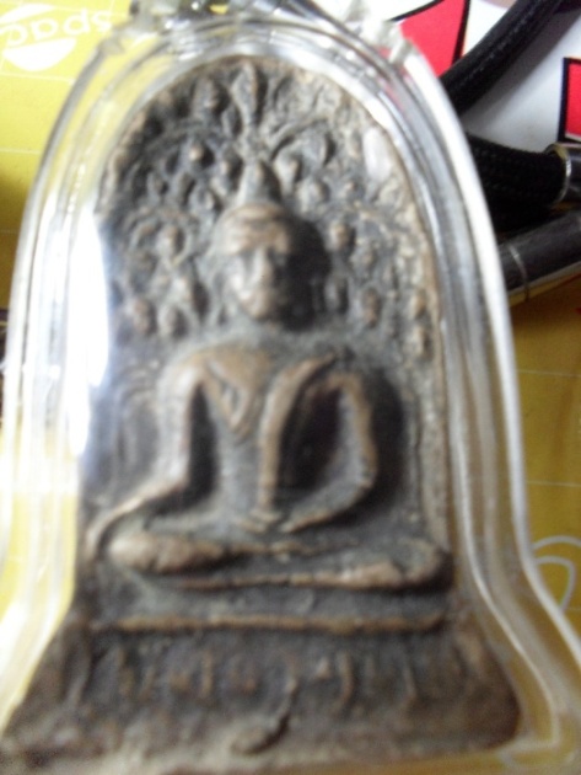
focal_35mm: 35
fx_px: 783
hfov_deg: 40.7
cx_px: 290
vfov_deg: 52.6
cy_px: 388
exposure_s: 1/15
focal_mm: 6.3
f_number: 3.2
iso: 200
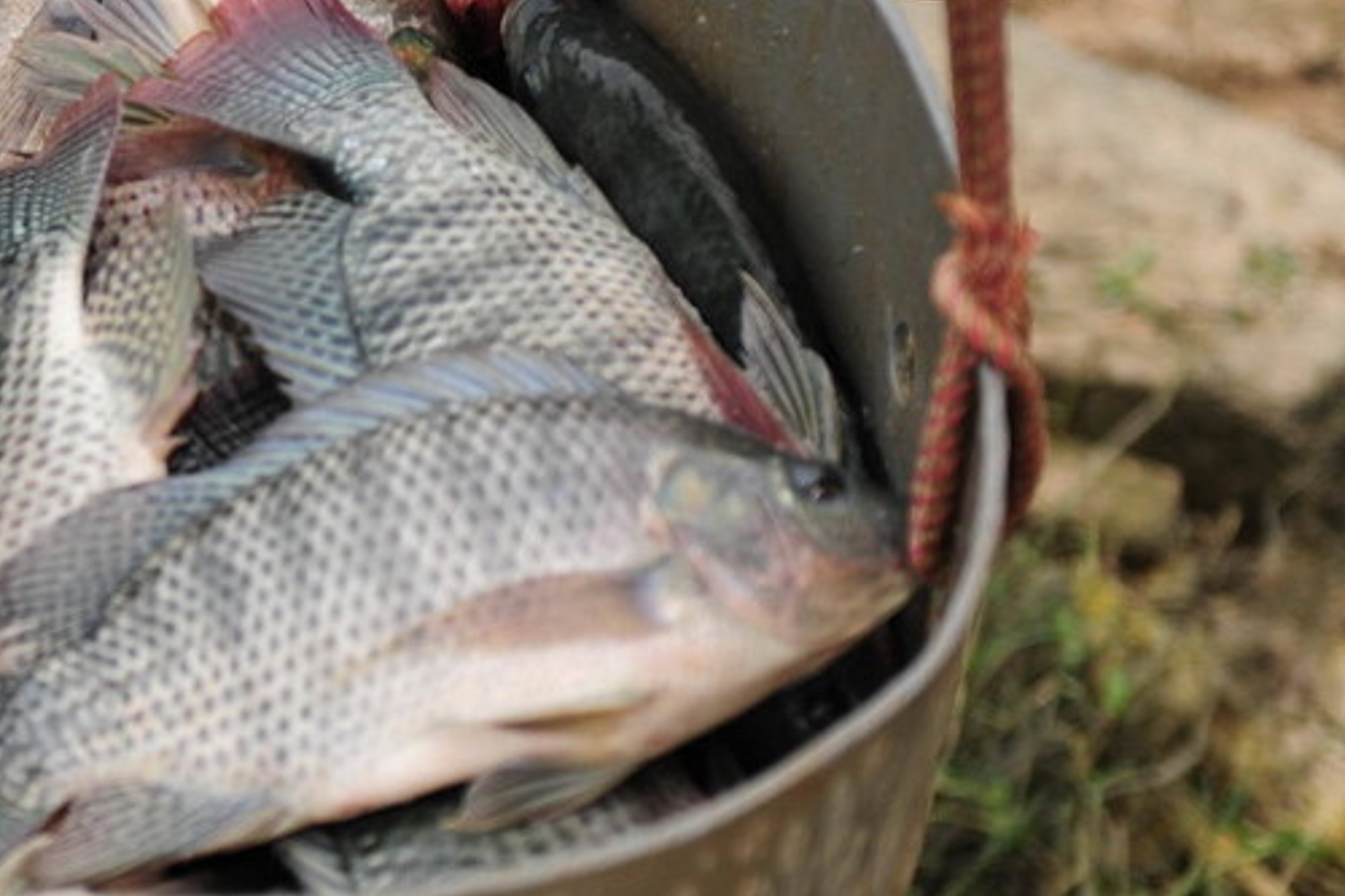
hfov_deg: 12.0
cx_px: -126
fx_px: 6274
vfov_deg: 8.2
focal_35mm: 168
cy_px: 367
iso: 200
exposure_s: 1/800
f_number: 2.8
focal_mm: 70
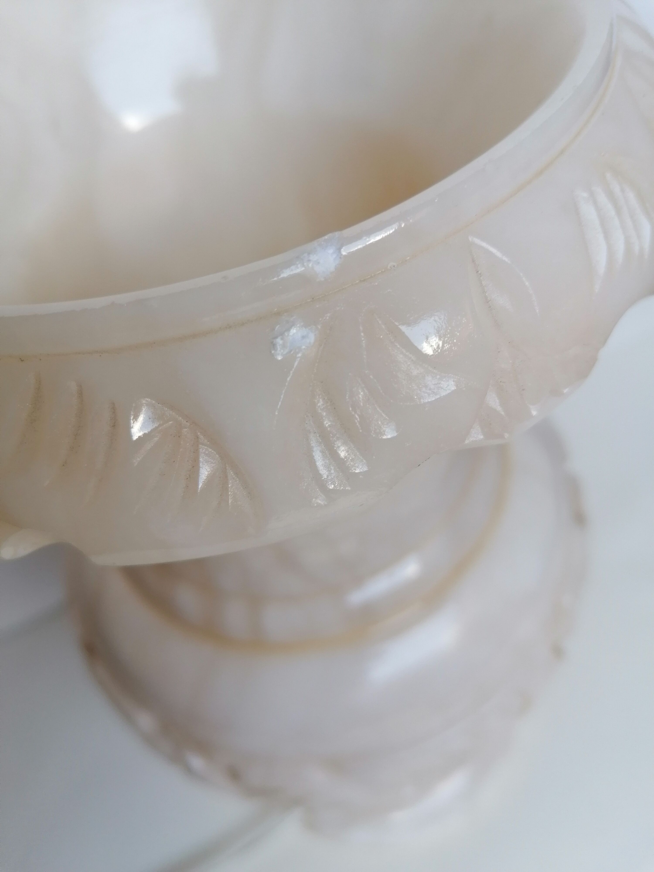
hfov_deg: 51.4
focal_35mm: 27
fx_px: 680
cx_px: 327
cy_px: 436
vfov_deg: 65.3
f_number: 1.8
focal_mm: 4.75
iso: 64
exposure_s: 1/60
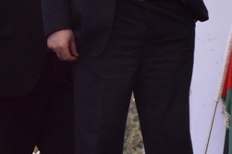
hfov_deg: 10.8
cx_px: 251
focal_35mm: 188
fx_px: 1211
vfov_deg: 7.2
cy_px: -69
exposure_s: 1/800
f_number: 14
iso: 2500
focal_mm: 46
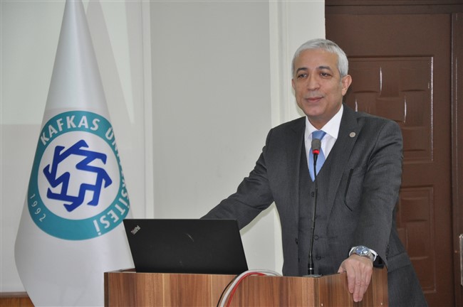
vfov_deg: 10.7
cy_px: 154
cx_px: 232
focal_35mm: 128
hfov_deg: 16.1
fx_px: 1638
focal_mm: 85
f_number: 5.6
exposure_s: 1/60
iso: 1250
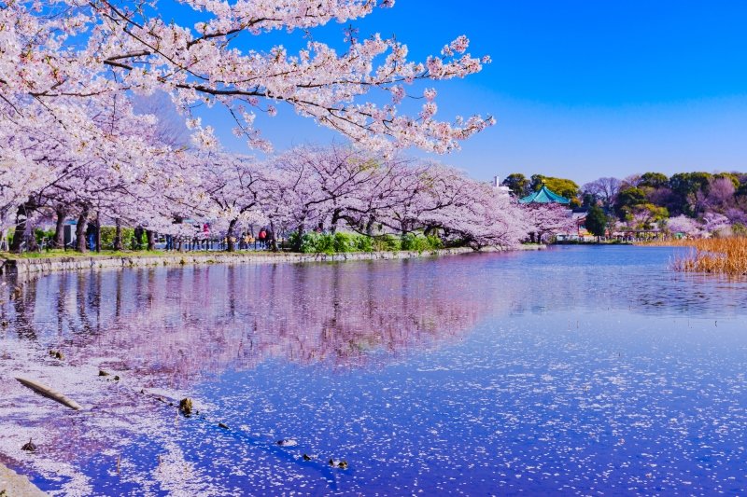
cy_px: 248
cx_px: 374
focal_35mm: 45
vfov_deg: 29.9
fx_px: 933
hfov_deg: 43.6
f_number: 10
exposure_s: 1/125
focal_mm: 45
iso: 100
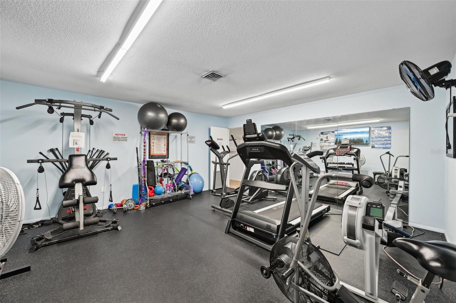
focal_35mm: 14
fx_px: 177
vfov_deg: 81.1
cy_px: 152
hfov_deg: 104.3
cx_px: 228
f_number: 8
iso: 400
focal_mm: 14
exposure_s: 1/10
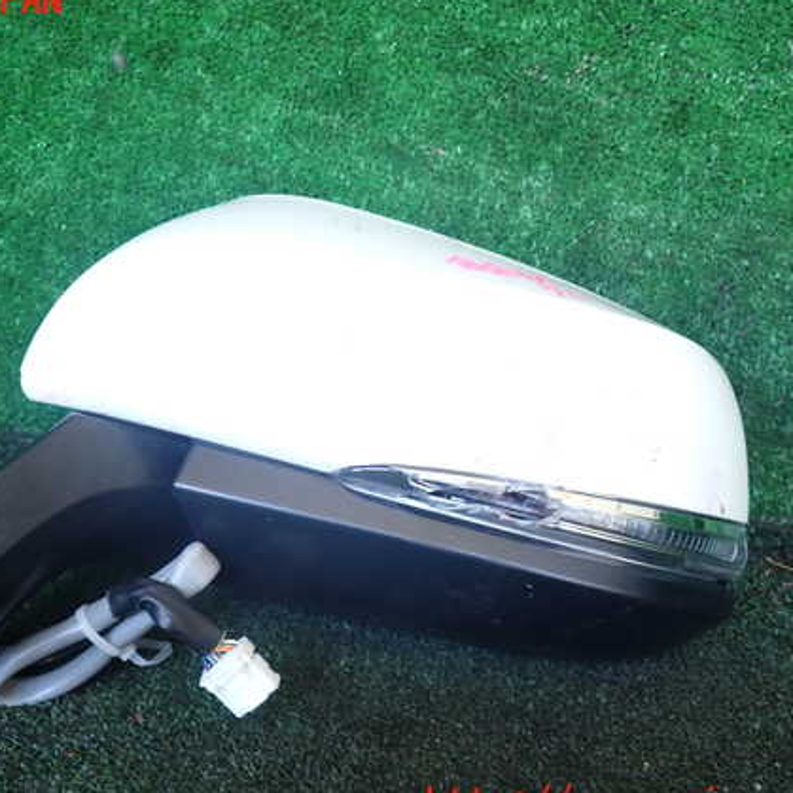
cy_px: 403
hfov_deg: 43.4
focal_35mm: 38
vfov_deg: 43.9
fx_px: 985
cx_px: 286
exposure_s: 1/50
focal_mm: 5.4
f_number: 2.3
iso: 200
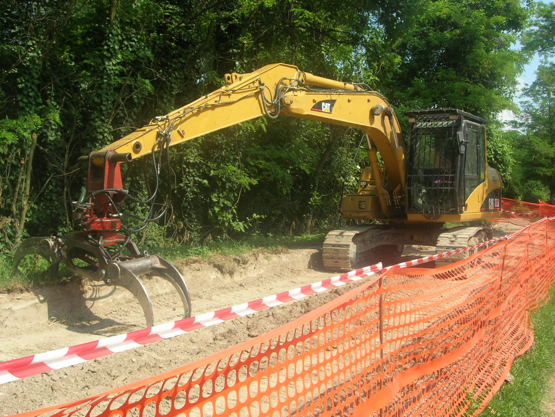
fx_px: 609
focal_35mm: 38
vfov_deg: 37.7
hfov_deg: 49.0
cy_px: 208
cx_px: 278
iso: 64
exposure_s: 1/303
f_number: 4.8
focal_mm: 7.8
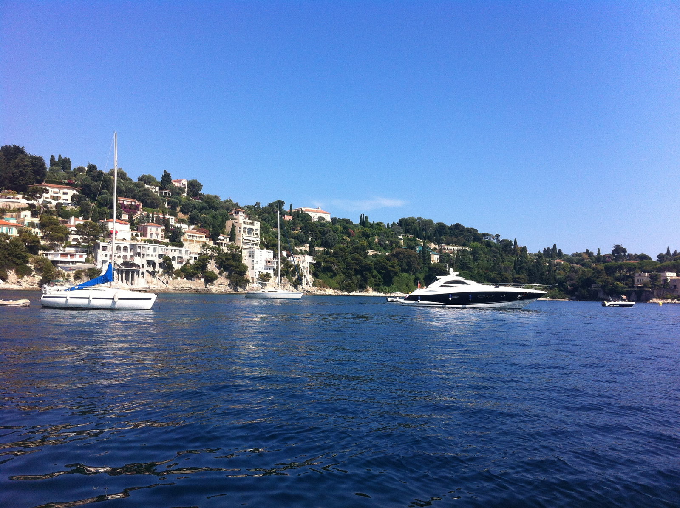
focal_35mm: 35
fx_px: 687
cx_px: 340
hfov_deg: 52.7
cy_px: 254
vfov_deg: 40.6
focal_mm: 3.85
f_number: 2.8
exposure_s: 1/1676
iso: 80
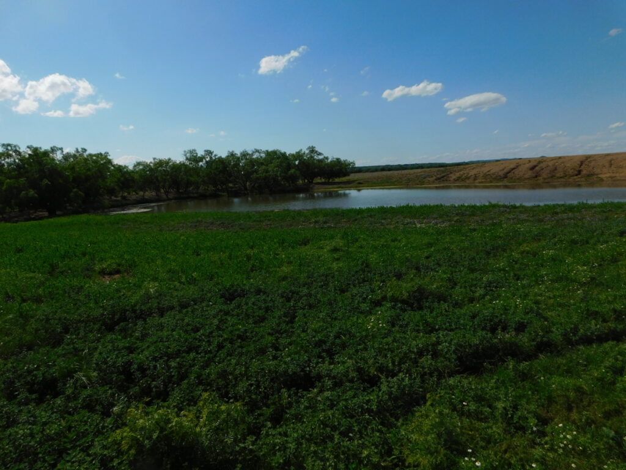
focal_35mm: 23
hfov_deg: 73.9
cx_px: 313
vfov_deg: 58.9
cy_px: 235
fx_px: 416
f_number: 6
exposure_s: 1/1250
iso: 125
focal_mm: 4
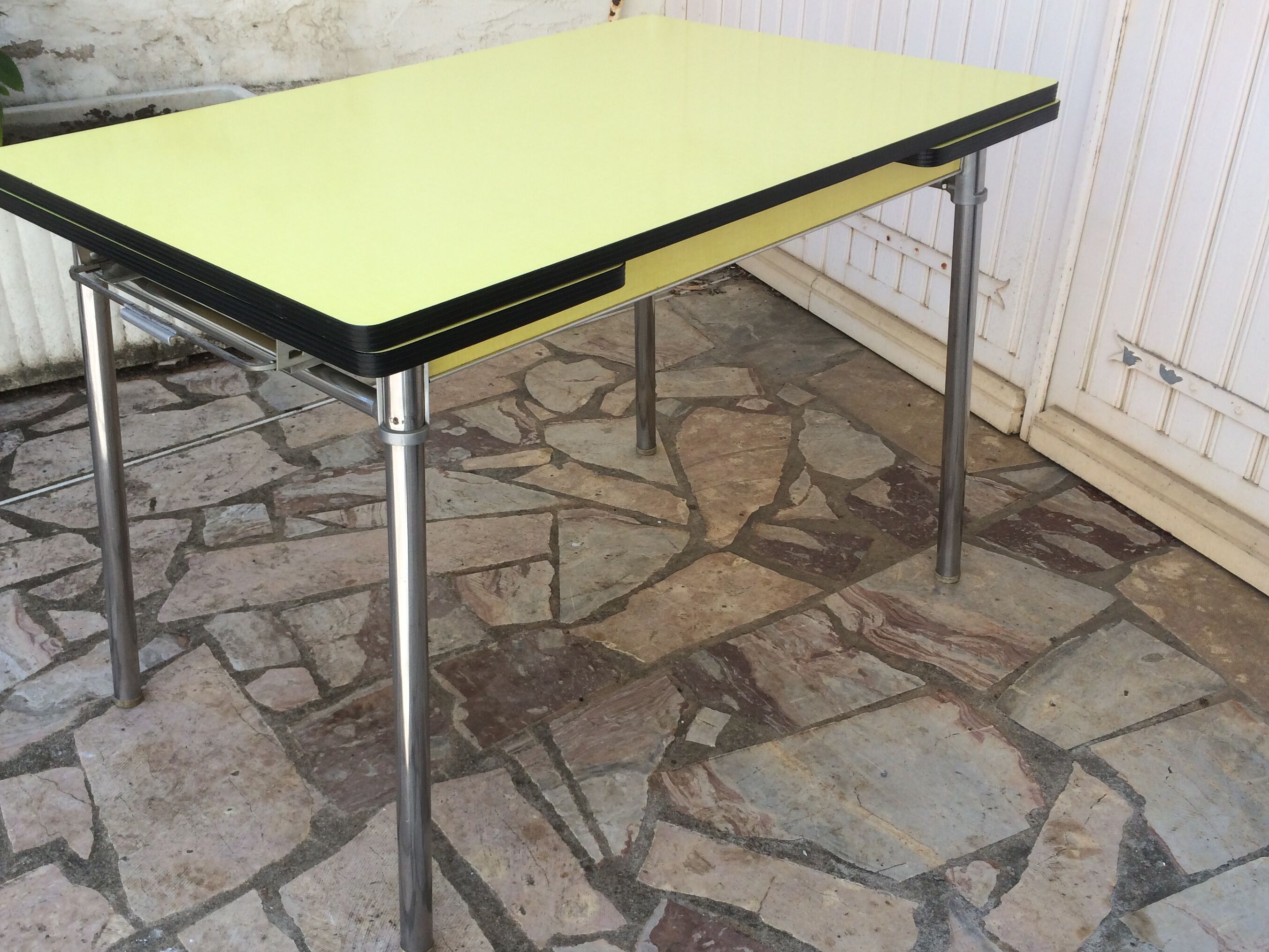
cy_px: 537
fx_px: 1283
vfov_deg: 40.6
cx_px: 551
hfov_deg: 52.5
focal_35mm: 35
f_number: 2.2
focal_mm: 4.15
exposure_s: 1/641
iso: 32
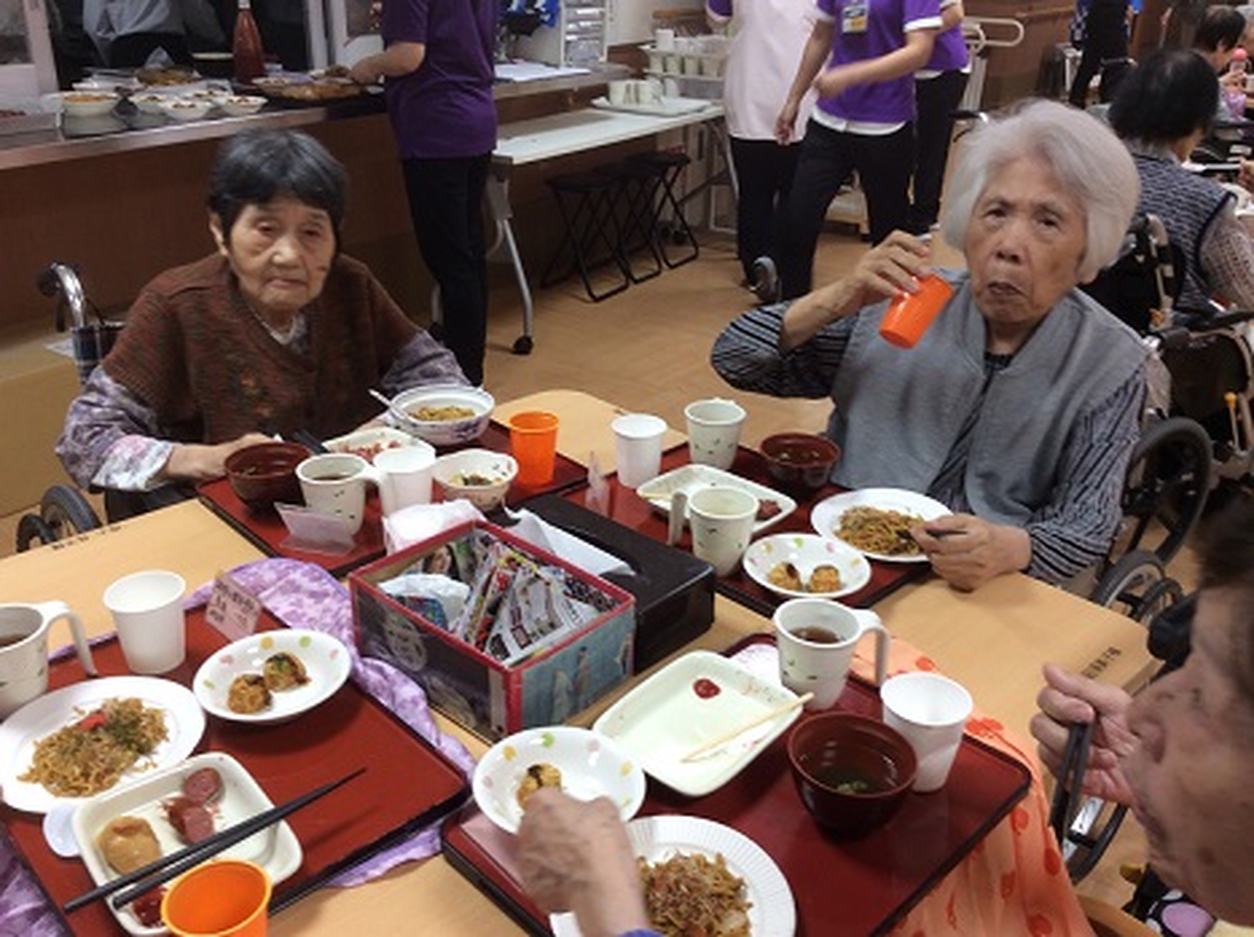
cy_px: 468
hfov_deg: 56.9
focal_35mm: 32
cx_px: 627
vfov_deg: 44.1
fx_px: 1158
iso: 32
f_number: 2.4
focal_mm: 3.3
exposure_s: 1/40
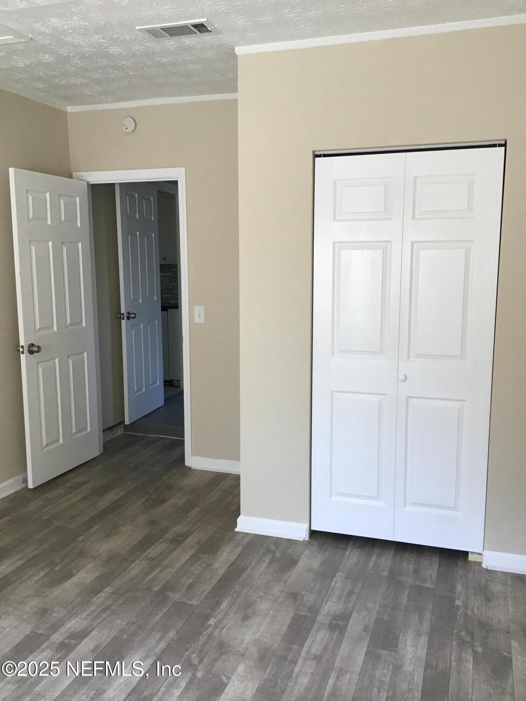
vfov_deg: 58.4
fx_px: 628
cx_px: 263
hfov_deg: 45.4
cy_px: 350
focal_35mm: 31
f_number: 2.4
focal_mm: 3.3
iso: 25
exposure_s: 1/40
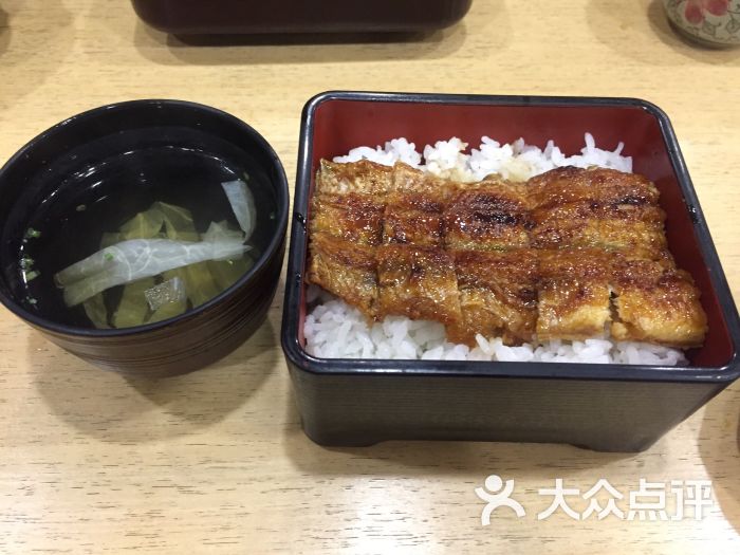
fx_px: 620
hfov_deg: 61.7
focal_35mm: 29
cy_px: 278
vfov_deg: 48.2
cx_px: 370
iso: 250
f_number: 2.2
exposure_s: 1/25
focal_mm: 4.15
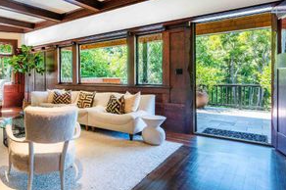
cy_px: 75
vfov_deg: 52.6
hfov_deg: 66.0
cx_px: 51
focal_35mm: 24
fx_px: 190
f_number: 9
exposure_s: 1/2.5
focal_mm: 14
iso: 250
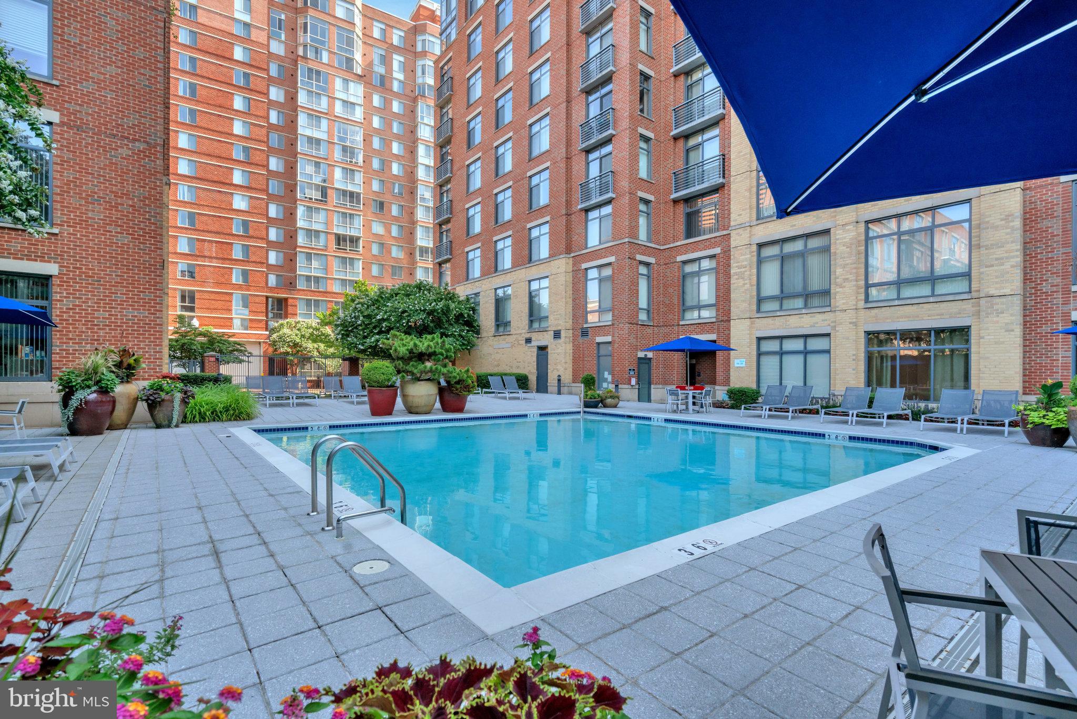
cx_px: 538
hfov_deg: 96.7
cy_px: 360
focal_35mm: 16
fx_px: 479
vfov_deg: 73.8
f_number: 8
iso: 640
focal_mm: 16
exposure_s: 1/320
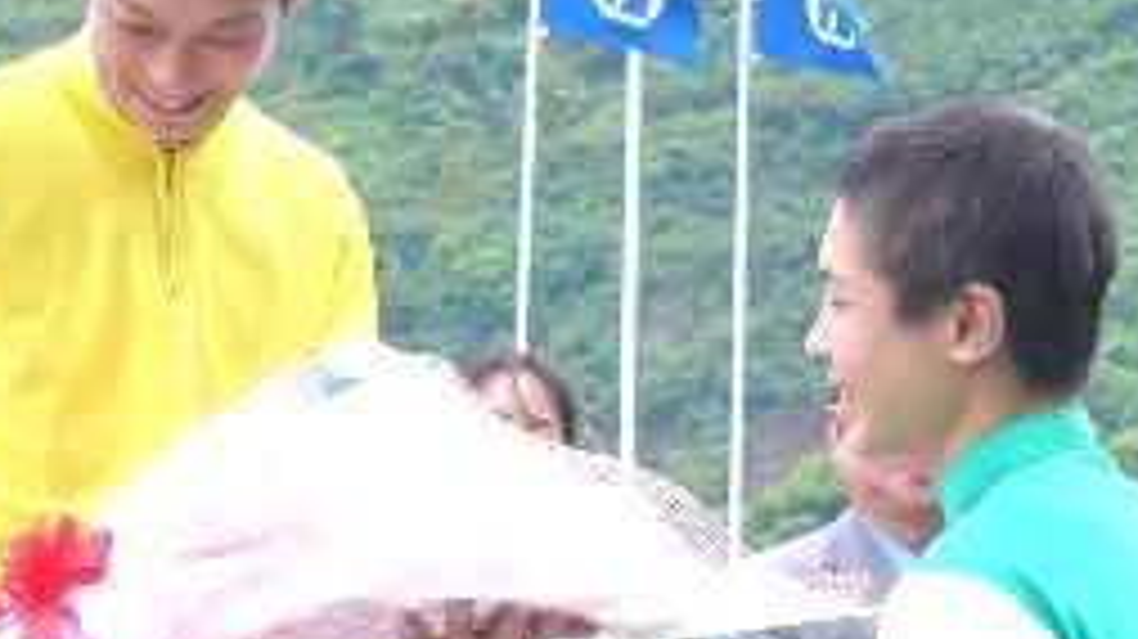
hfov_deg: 6.9
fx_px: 9410
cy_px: 558
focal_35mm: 312
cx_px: 585
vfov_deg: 3.9
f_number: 4
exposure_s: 1/125
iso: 50
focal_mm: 18.8
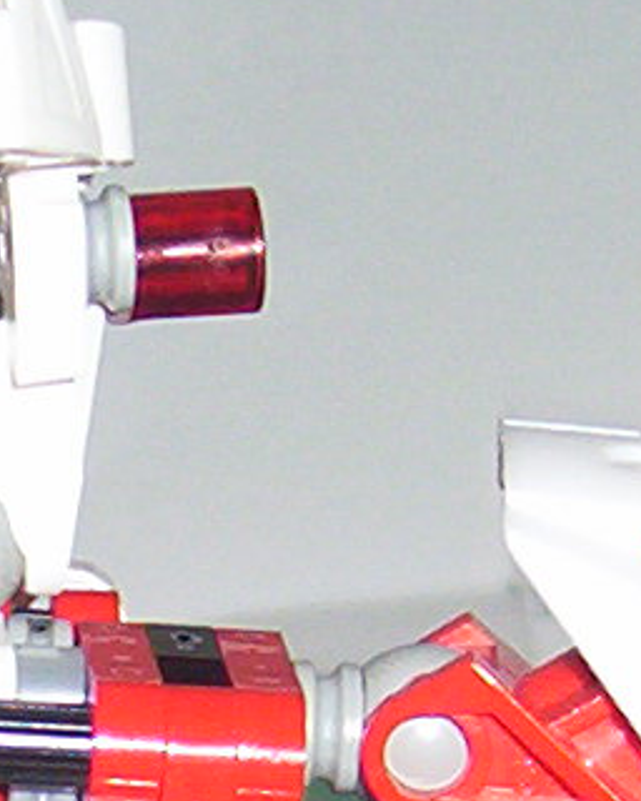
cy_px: 1207
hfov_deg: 4.7
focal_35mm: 329
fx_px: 7802
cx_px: 70
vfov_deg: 5.8
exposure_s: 1/80.5
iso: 140
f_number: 3.26
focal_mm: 8.74
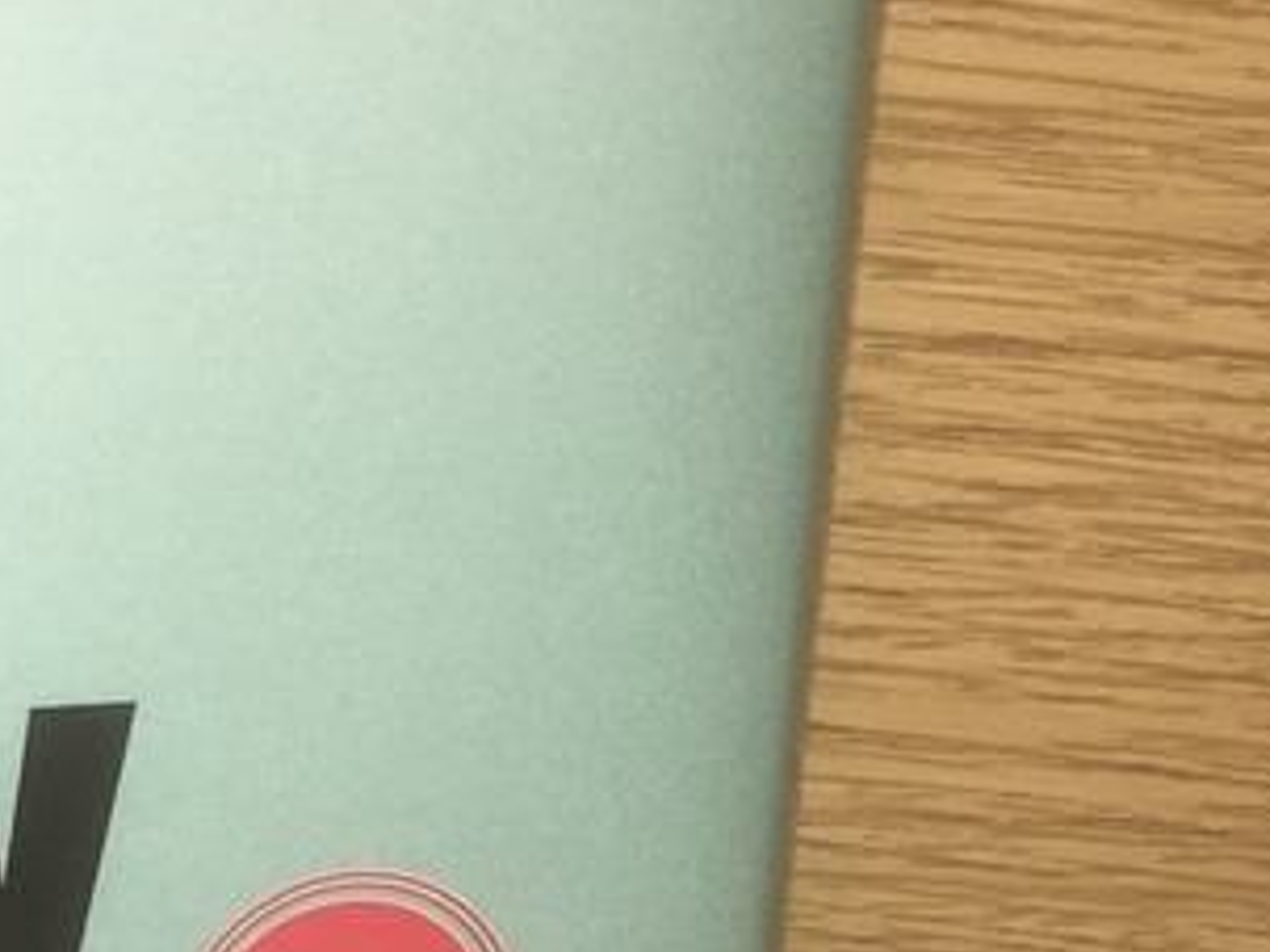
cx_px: -143
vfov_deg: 12.3
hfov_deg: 16.6
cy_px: 1371
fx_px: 4217
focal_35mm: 115
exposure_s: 1/75
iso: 25
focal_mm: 4.15
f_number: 2.2
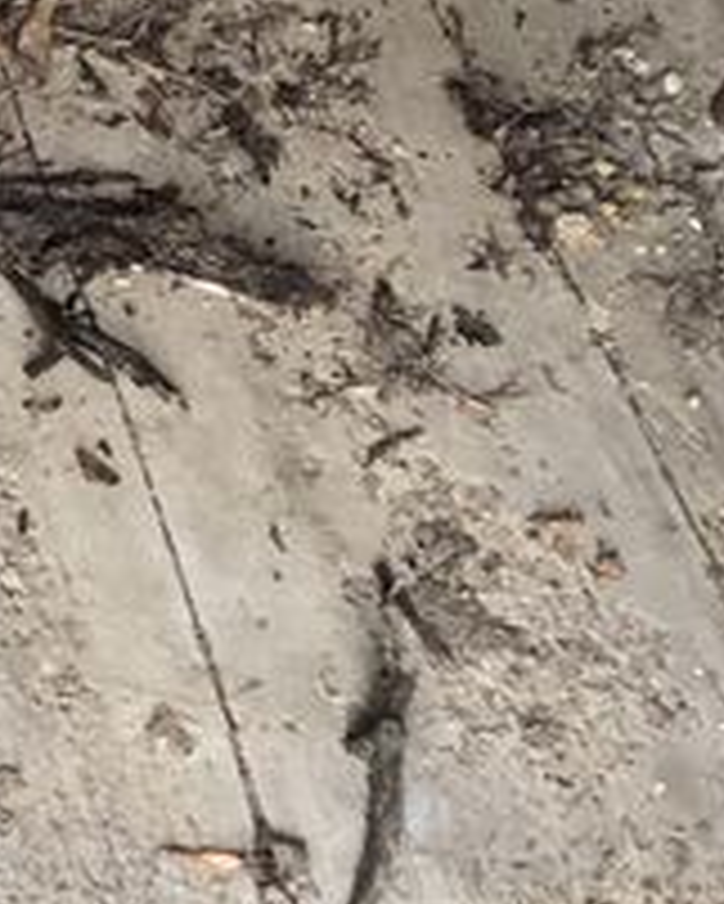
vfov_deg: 14.1
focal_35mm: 136
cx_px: -1111
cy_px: 234
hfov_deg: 9.8
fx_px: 3640
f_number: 1.8
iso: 40
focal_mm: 3.99
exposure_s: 1/24
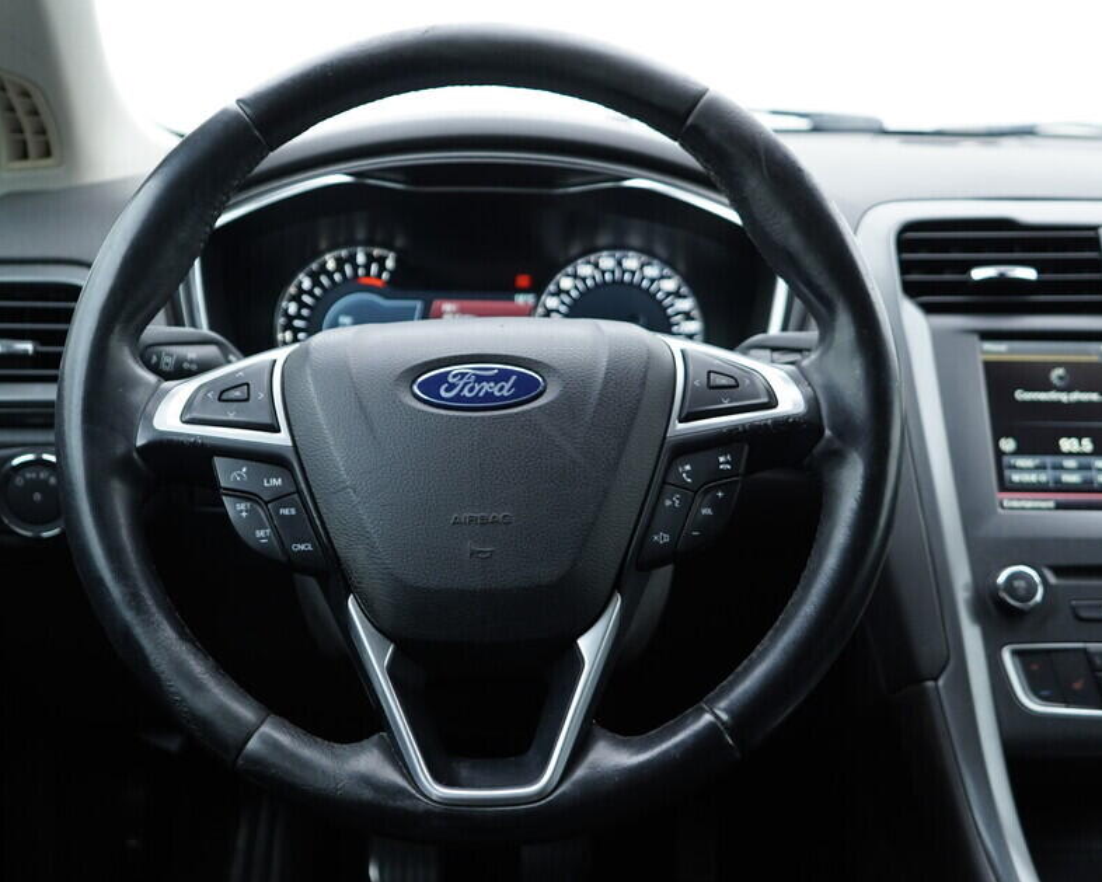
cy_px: 433
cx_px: 492
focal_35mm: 44
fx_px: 1435
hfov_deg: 41.9
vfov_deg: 34.2
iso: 250
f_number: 2.8
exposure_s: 1/40
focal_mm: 24
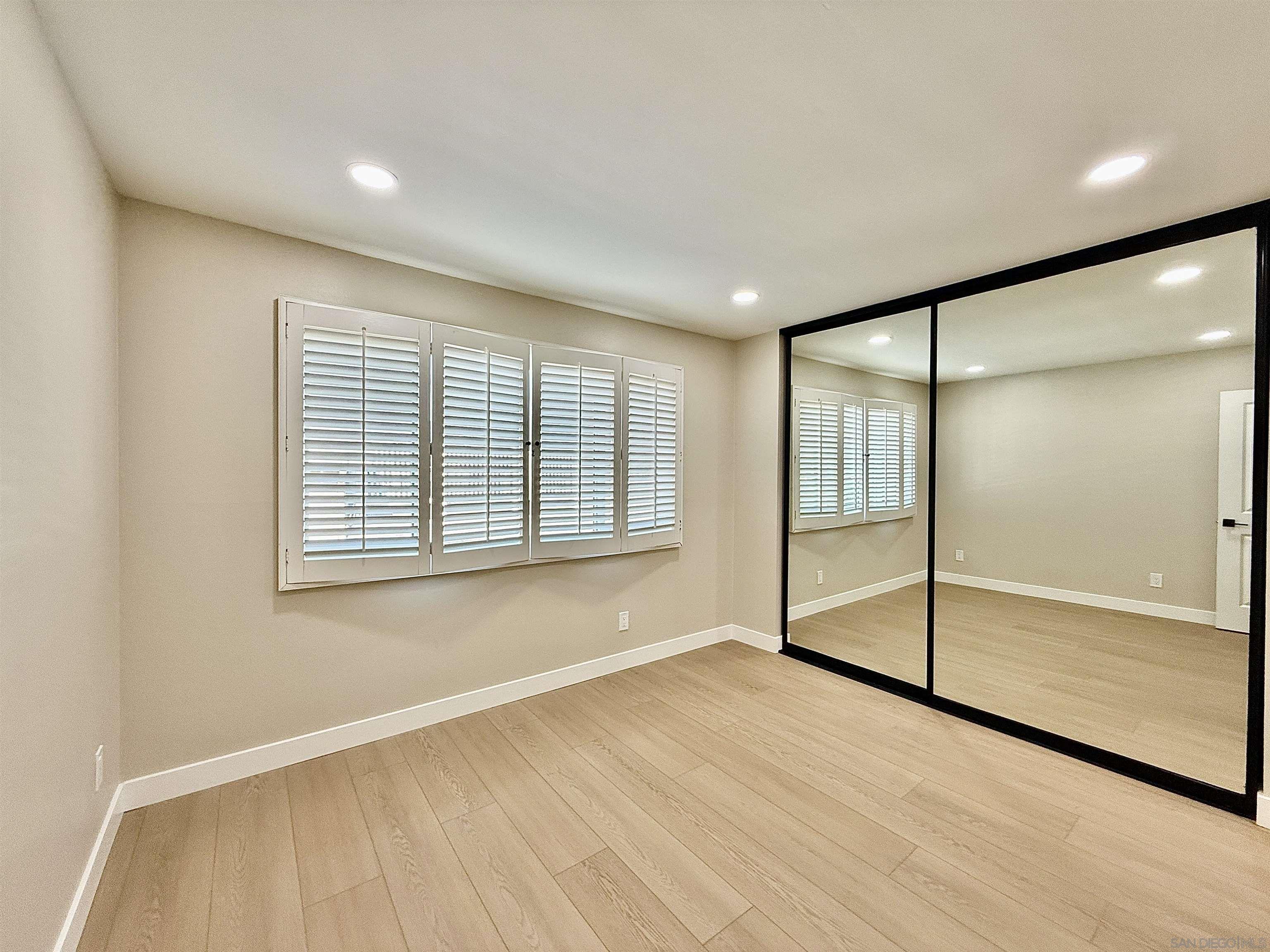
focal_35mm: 14
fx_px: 514
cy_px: 476
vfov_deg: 85.7
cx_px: 635
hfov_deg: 102.1
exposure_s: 1/120
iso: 125
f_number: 2.2
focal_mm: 2.22
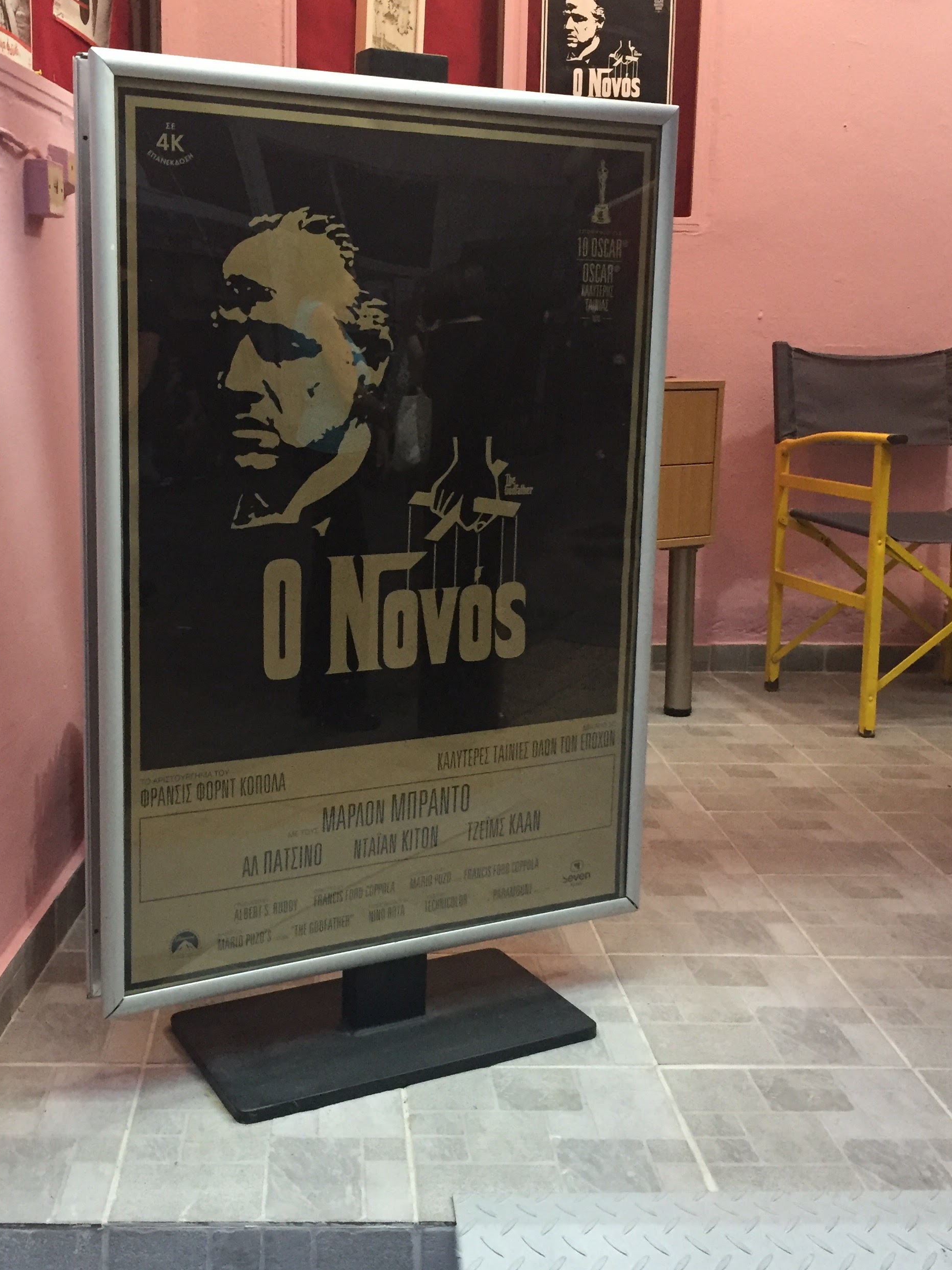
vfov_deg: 48.9
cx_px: 363
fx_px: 1394
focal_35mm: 38
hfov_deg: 37.5
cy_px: 553
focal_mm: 4.15
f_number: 2.2
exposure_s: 1/20
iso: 250
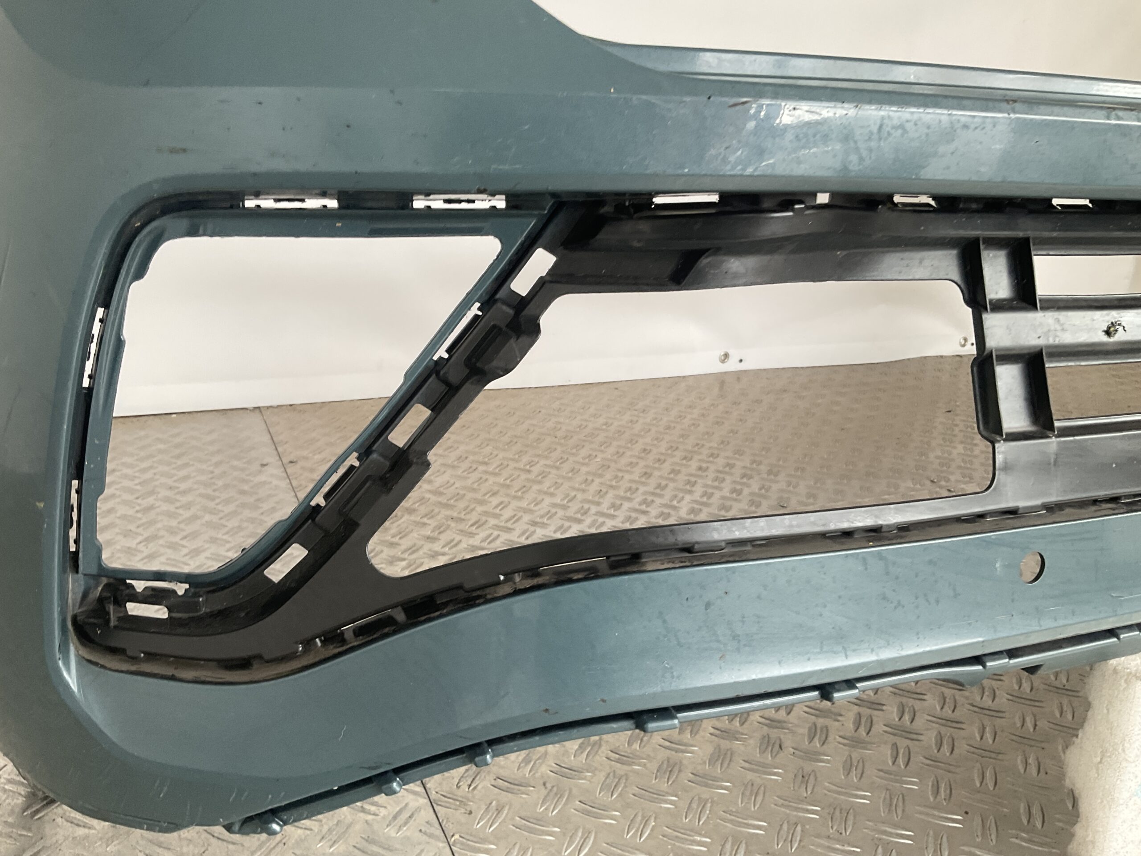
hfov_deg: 61.7
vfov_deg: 48.2
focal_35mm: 29
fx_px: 956
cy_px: 428
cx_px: 570
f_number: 1.8
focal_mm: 3
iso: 40
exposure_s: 1/60
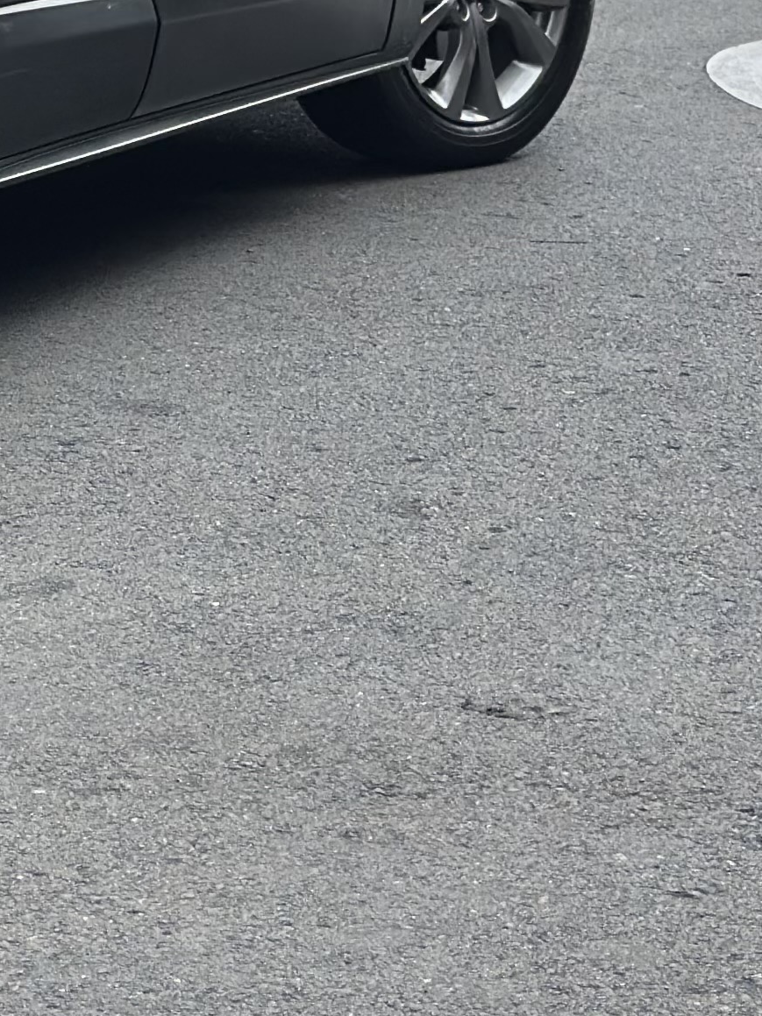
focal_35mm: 167
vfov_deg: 11.2
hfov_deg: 8.6
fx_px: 4902
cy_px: -690
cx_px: -444
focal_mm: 6.86
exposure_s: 1/133
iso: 80
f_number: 1.78
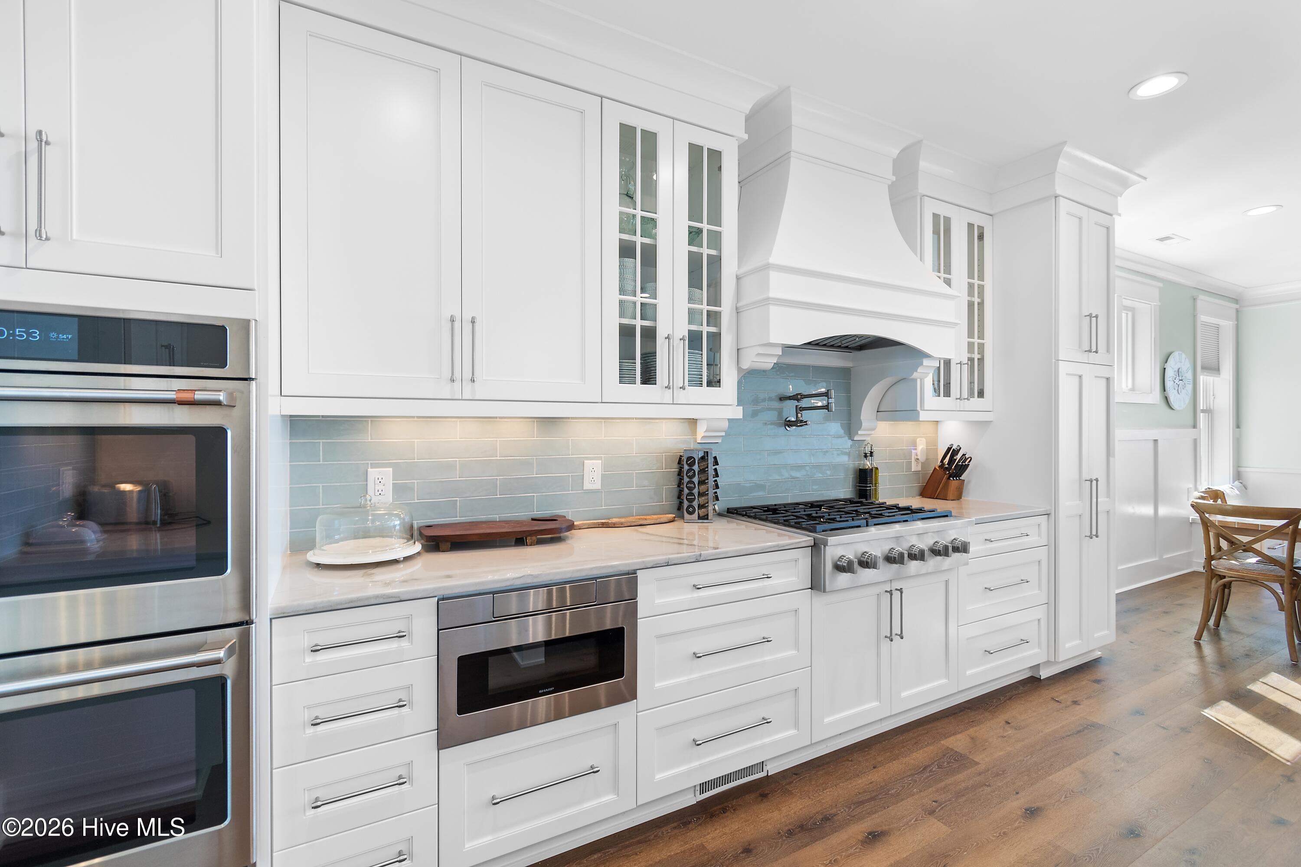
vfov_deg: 77.3
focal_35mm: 15
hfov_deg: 100.4
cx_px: 650
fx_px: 542
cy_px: 434
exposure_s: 1/10
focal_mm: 10
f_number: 4.5
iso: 100
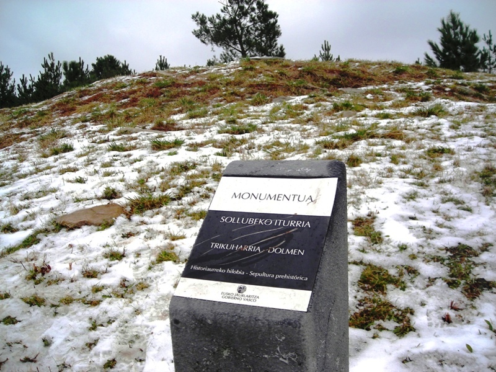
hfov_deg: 49.0
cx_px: 248
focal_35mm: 38
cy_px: 186
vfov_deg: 37.7
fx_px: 544
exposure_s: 1/52.5
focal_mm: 6.3
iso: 50
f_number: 3.2
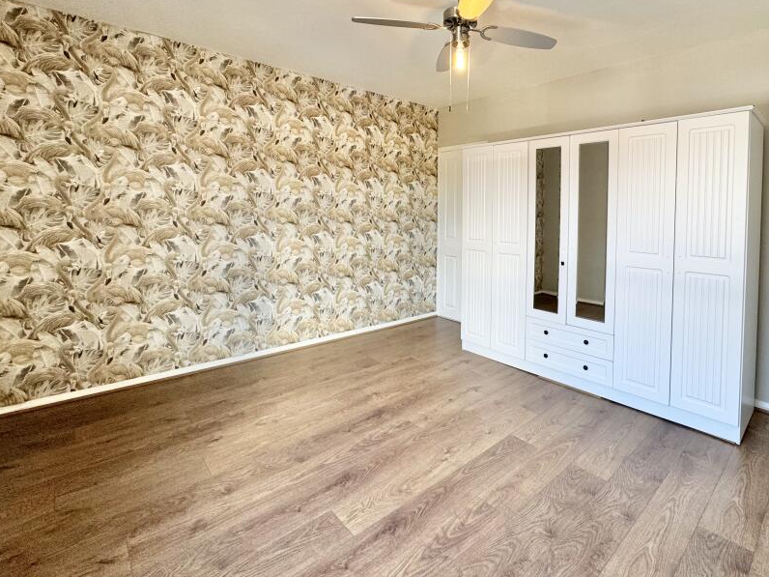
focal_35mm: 18
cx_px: 473
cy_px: 222
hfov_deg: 86.3
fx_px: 400
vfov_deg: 70.6
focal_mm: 2.22
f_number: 2.2
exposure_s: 1/100
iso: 125
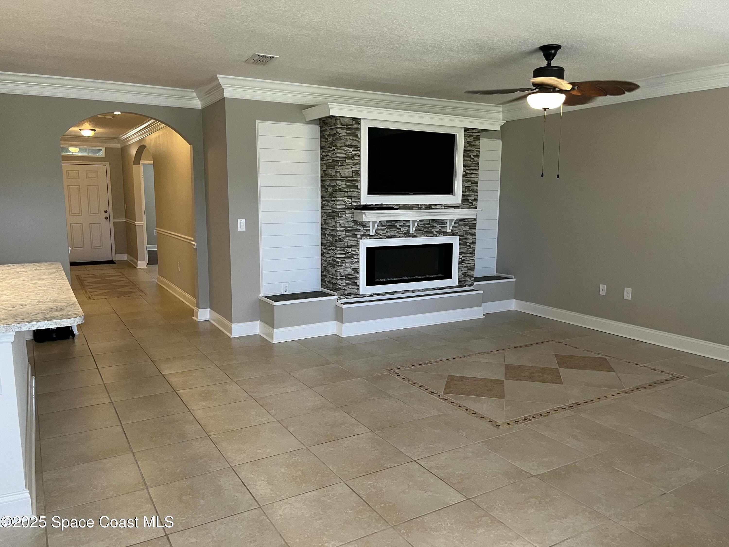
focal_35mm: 26
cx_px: 364
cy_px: 274
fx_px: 548
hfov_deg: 67.3
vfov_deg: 53.1
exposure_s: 1/60
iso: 125
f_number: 1.6
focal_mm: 5.1
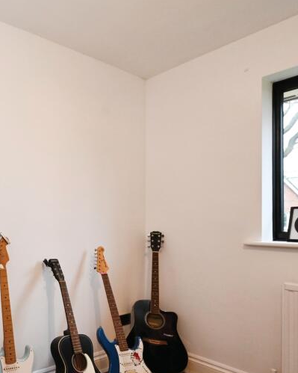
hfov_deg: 43.8
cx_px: -13
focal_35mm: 27
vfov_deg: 63.3
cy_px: 229
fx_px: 298
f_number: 5.6
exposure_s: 1/40
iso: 1000
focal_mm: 14
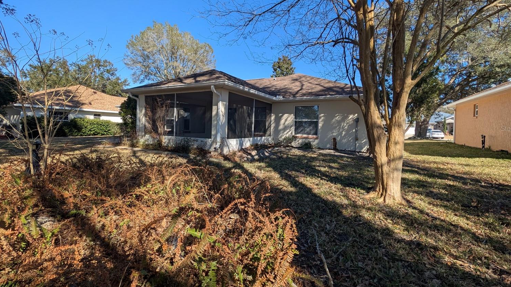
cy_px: 128
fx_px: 190
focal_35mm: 14
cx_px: 260
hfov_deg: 106.8
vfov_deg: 74.0
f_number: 1.95
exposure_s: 1/1016
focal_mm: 2.23
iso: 41
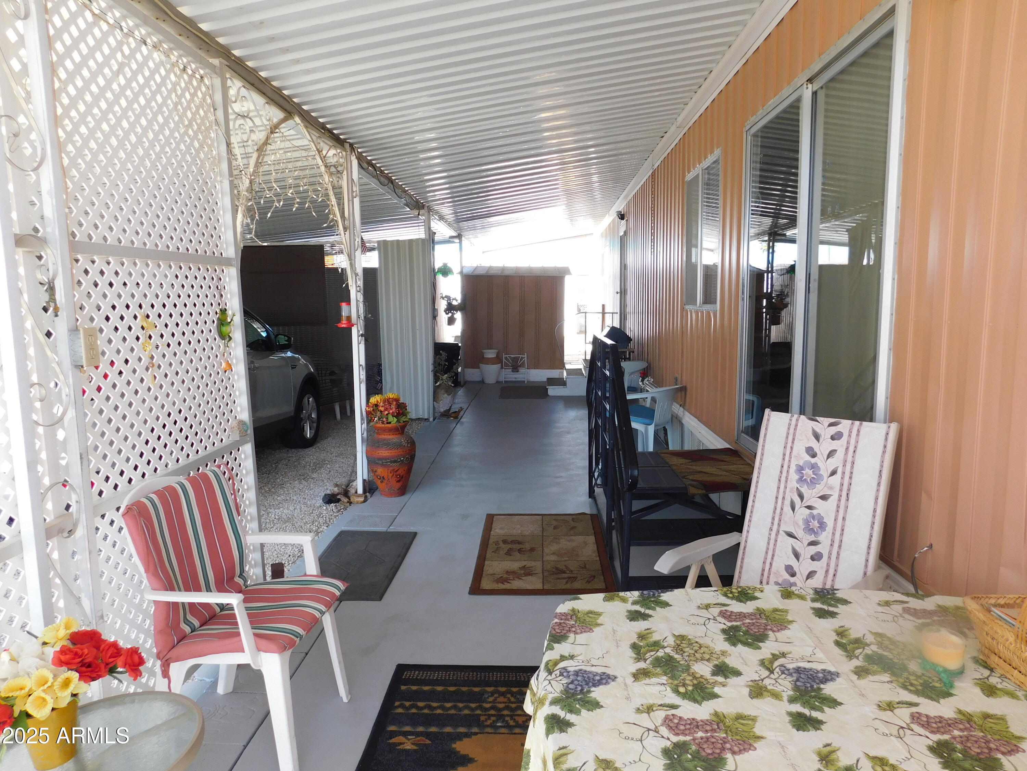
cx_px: 514
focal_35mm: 23
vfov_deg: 58.9
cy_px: 386
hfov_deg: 73.9
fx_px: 682
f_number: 3
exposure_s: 1/100
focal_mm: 4
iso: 125
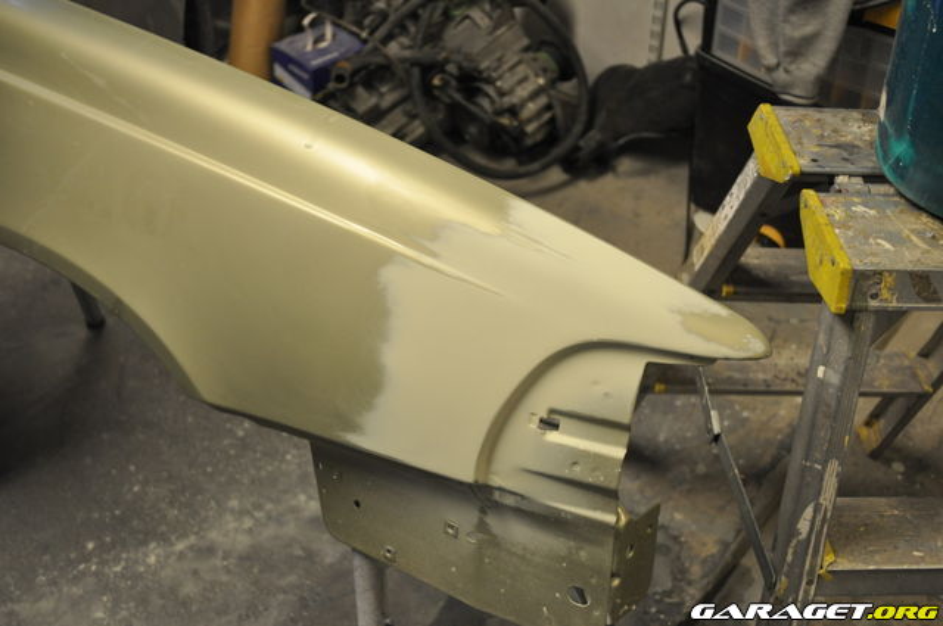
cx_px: 472
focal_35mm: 45
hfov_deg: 43.7
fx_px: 1177
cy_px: 313
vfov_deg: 29.8
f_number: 4.5
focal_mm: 30
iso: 800
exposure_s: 1/60
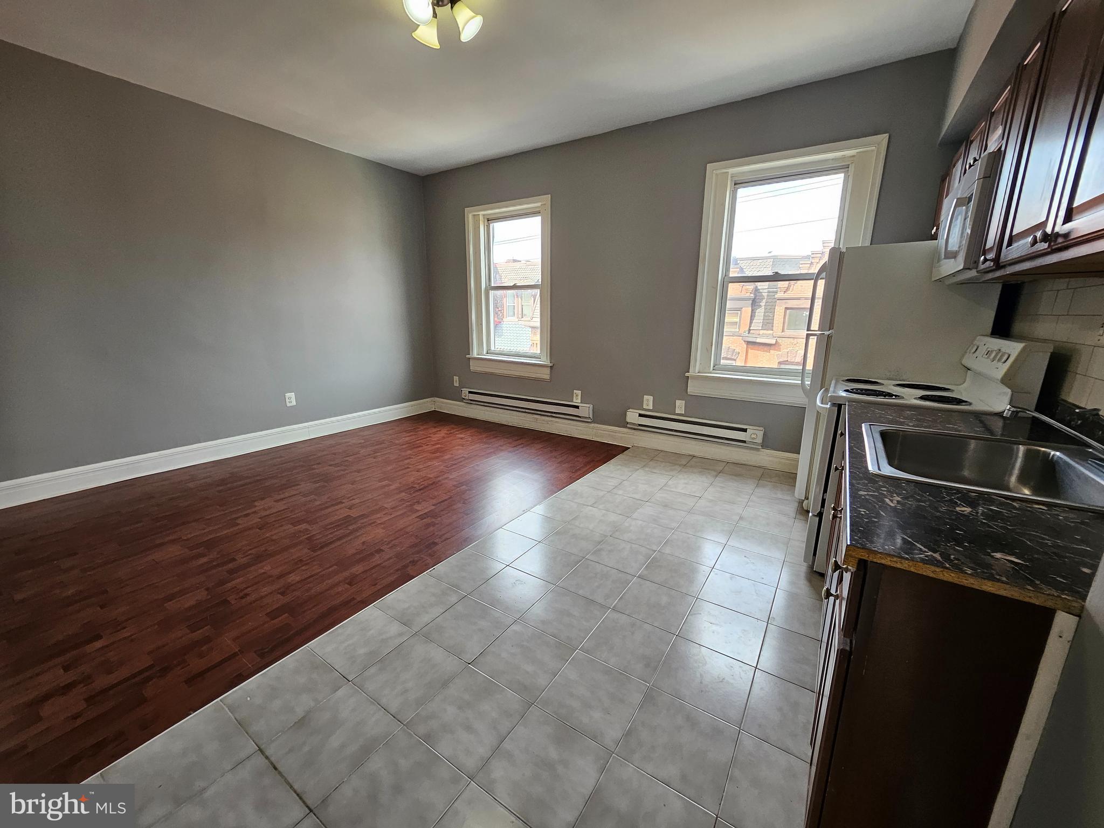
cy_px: 414
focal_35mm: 13
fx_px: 415
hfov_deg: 106.2
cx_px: 552
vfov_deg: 89.9
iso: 64
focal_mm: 1.74
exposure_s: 1/60
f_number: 2.2
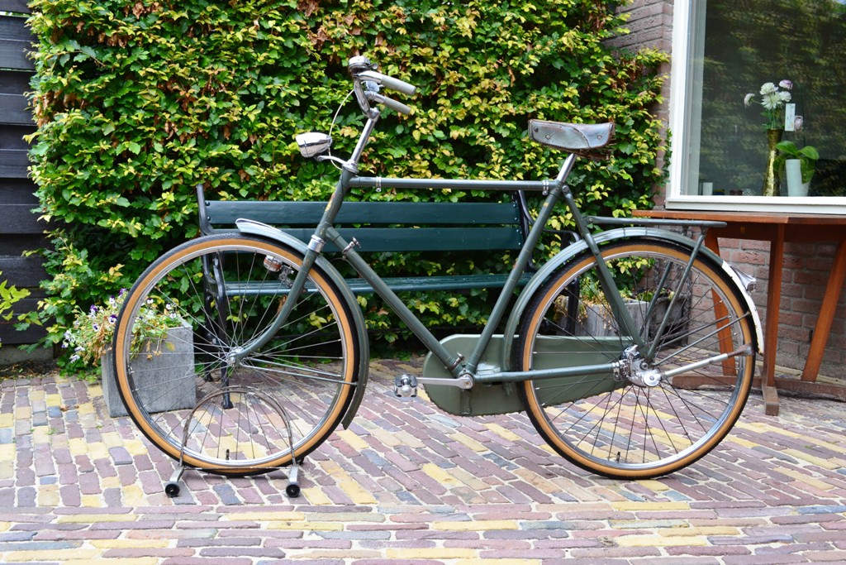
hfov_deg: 53.1
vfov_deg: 36.9
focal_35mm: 36
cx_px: 423
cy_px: 282
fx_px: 846
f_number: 9
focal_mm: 24
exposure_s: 1/100
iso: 400
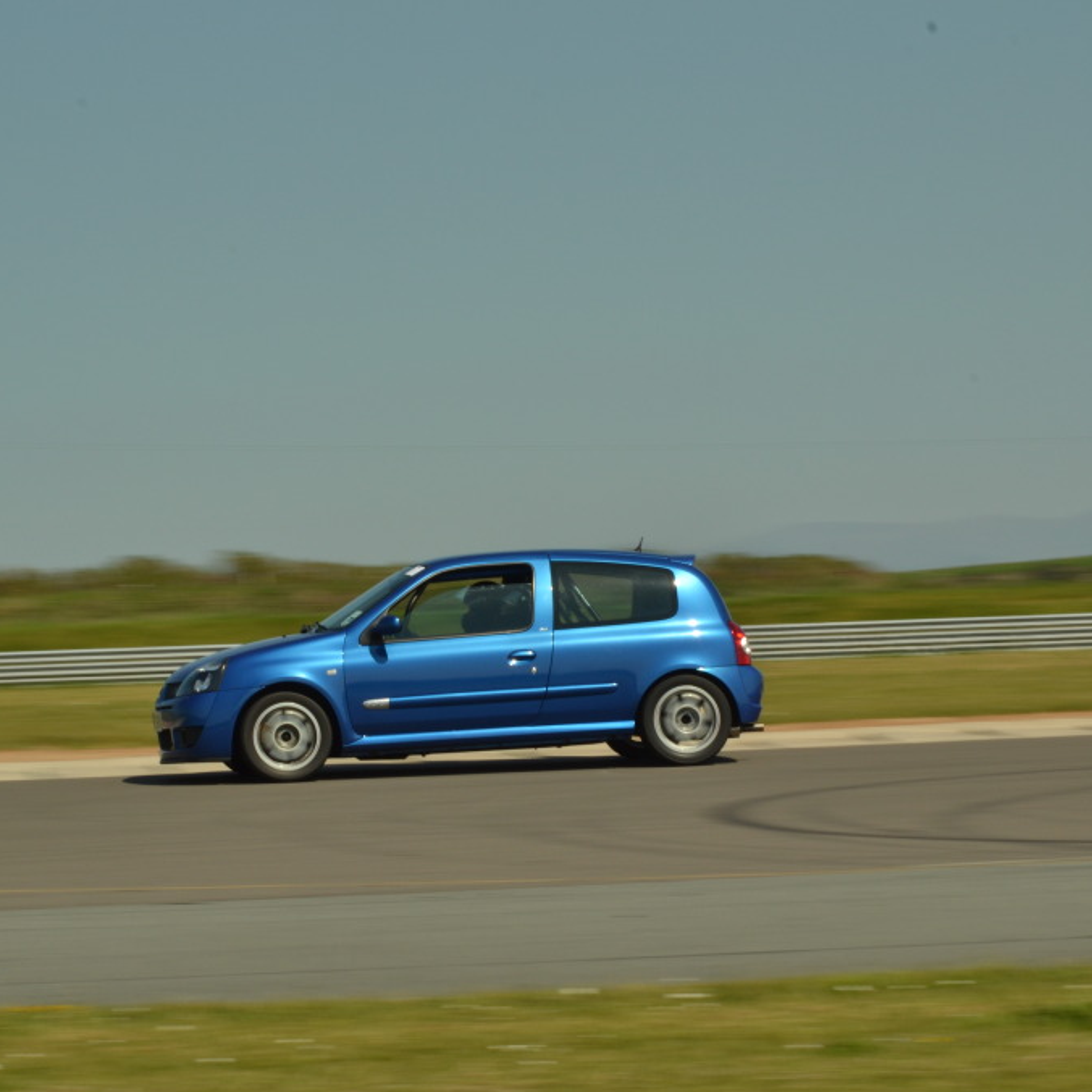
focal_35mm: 135
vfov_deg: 12.9
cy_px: 549
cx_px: 460
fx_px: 4818
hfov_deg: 12.9
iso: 200
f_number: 25
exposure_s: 1/125
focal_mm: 70
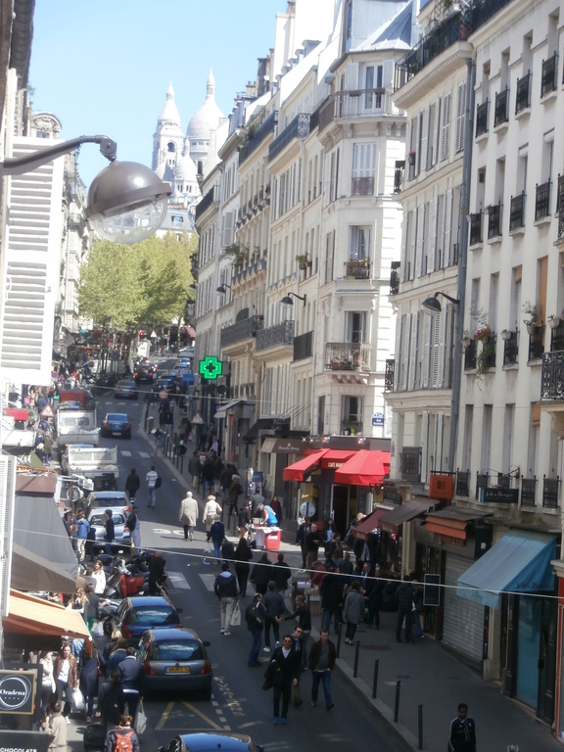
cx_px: 282
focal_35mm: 110
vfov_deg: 17.9
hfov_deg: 13.5
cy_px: 376
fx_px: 2390
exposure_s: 1/200
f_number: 5.4
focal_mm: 19.54
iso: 100
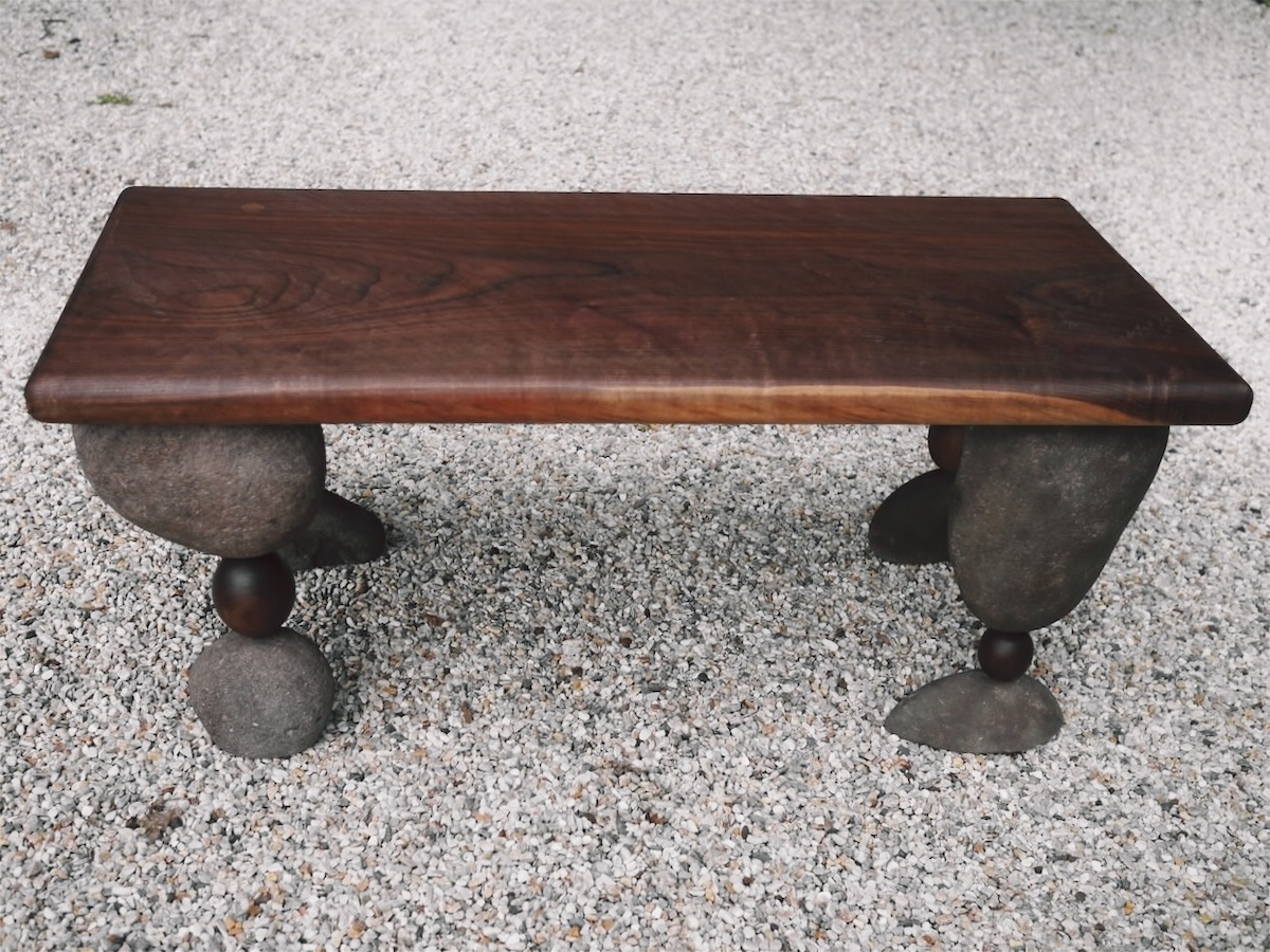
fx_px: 1468
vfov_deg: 36.0
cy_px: 476
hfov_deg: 46.8
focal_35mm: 40
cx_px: 635
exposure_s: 1/2000
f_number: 2.5
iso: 160
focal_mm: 20
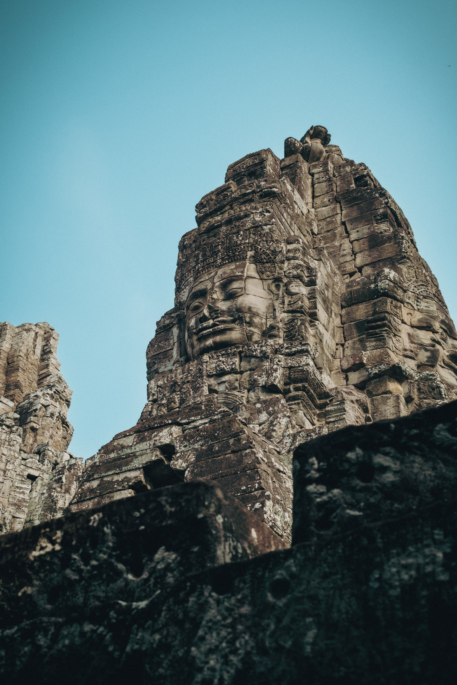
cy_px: 342
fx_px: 952
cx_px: 228
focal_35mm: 50
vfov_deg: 39.6
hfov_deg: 27.0
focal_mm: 33
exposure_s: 1/1250
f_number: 5
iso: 500
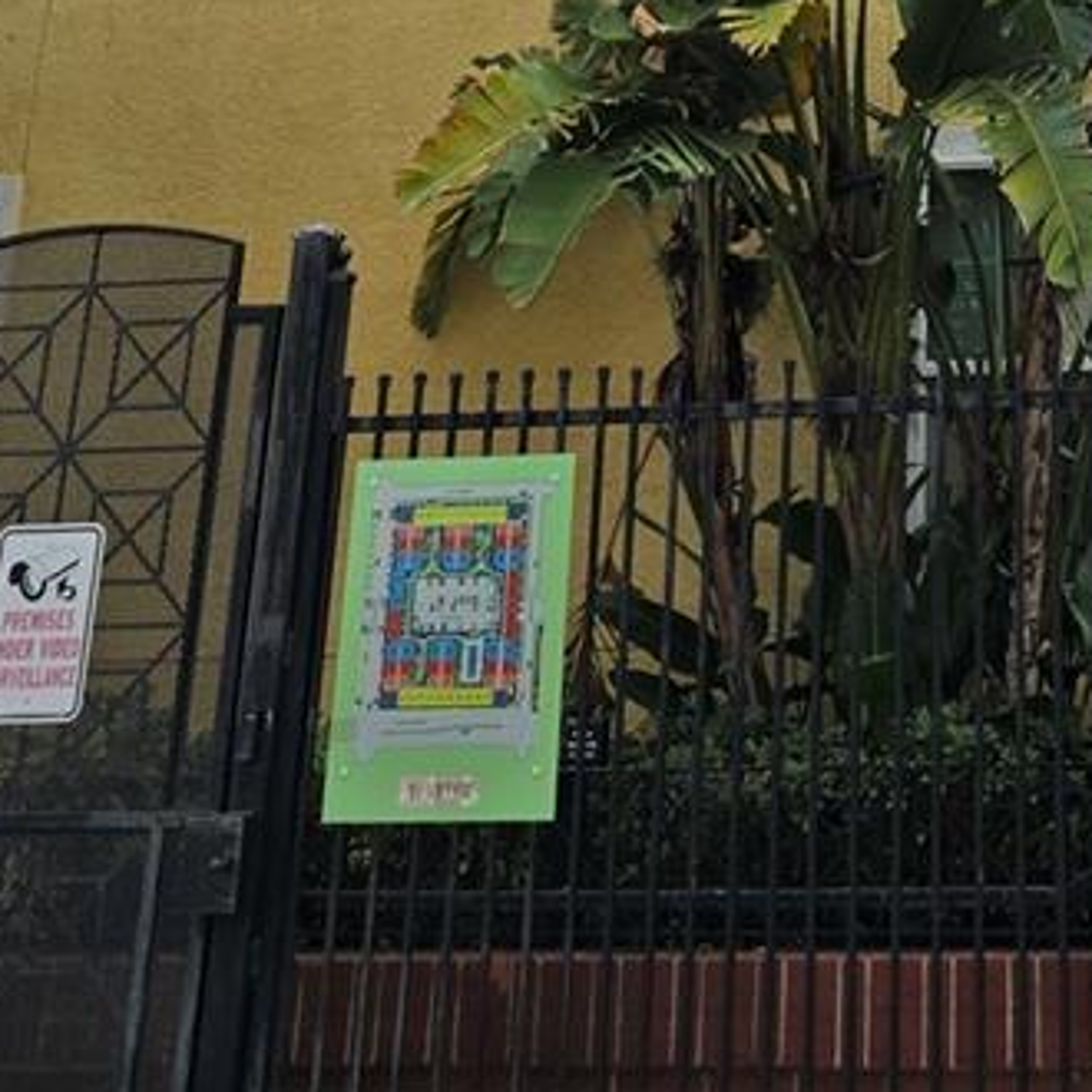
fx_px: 2641
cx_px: 1095
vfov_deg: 19.2
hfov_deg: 22.5
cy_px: -725
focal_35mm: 74
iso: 12
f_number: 1.7
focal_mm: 6.3
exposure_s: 1/452
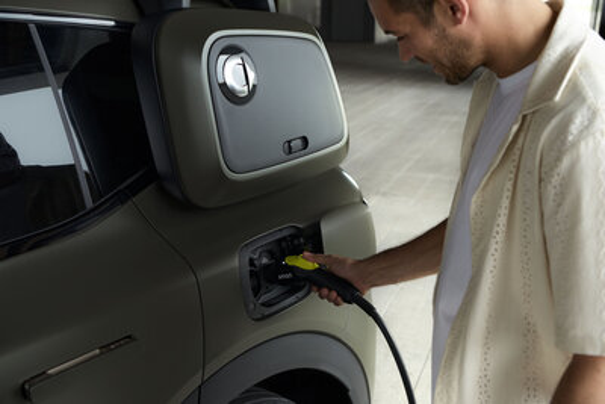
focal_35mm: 48
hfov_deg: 41.1
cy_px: 202
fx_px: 807
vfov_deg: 28.1
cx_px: 302
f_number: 5
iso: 1600
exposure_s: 1/250
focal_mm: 48
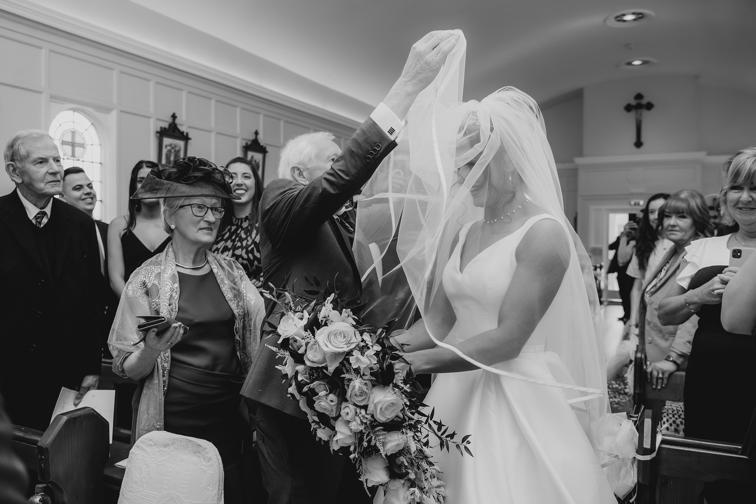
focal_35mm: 28
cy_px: 252
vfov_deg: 46.4
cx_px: 378
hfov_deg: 65.5
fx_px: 588
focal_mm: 28
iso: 400
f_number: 4
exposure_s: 1/160
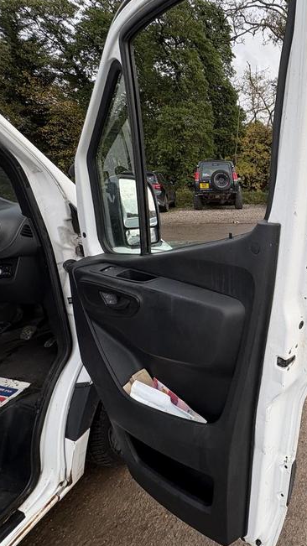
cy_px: 267
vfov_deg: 83.8
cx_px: 292
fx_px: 304
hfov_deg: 46.7
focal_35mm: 21
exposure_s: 1/284
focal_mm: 2.22
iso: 40
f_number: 2.2
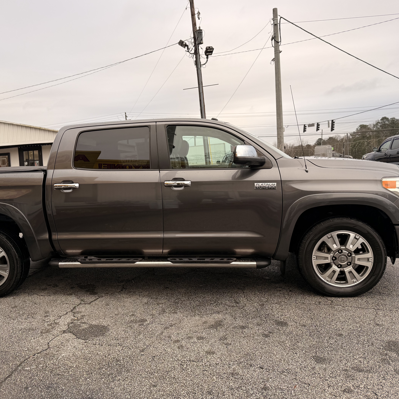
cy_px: 195
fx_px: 378
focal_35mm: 29
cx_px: 161
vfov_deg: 55.6
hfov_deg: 55.2
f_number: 1.78
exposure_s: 1/233
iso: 64
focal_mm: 6.76
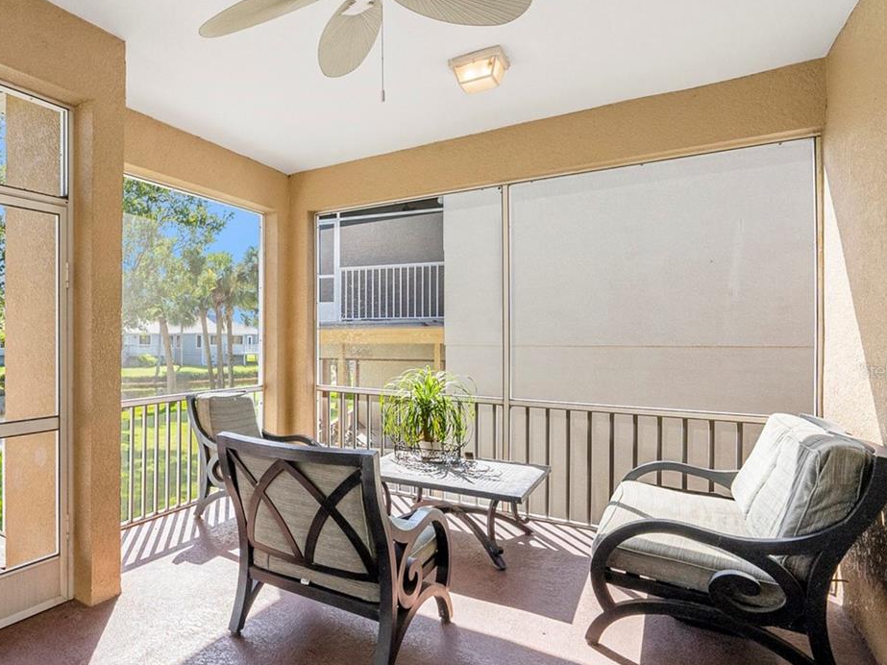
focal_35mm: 20
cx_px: 177
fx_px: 512
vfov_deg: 65.8
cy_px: 370
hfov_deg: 73.2
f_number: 7.1
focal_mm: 12
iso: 400
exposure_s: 1/250
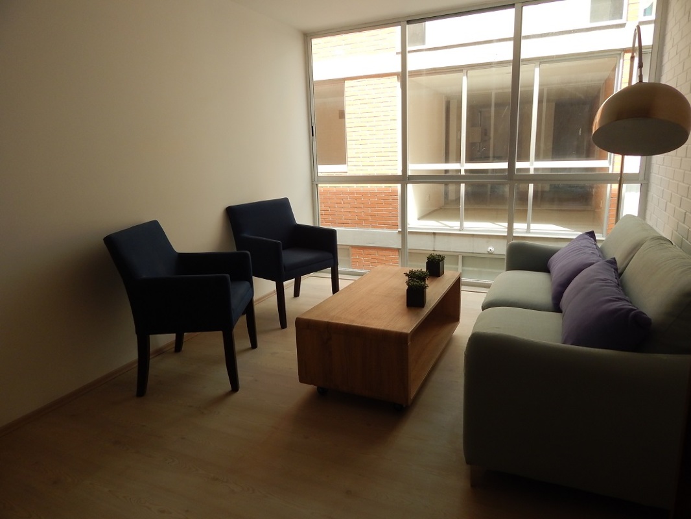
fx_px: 459
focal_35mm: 23
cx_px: 346
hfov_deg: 73.9
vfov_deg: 58.9
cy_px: 260
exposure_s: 1/160
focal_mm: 4
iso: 125
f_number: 3
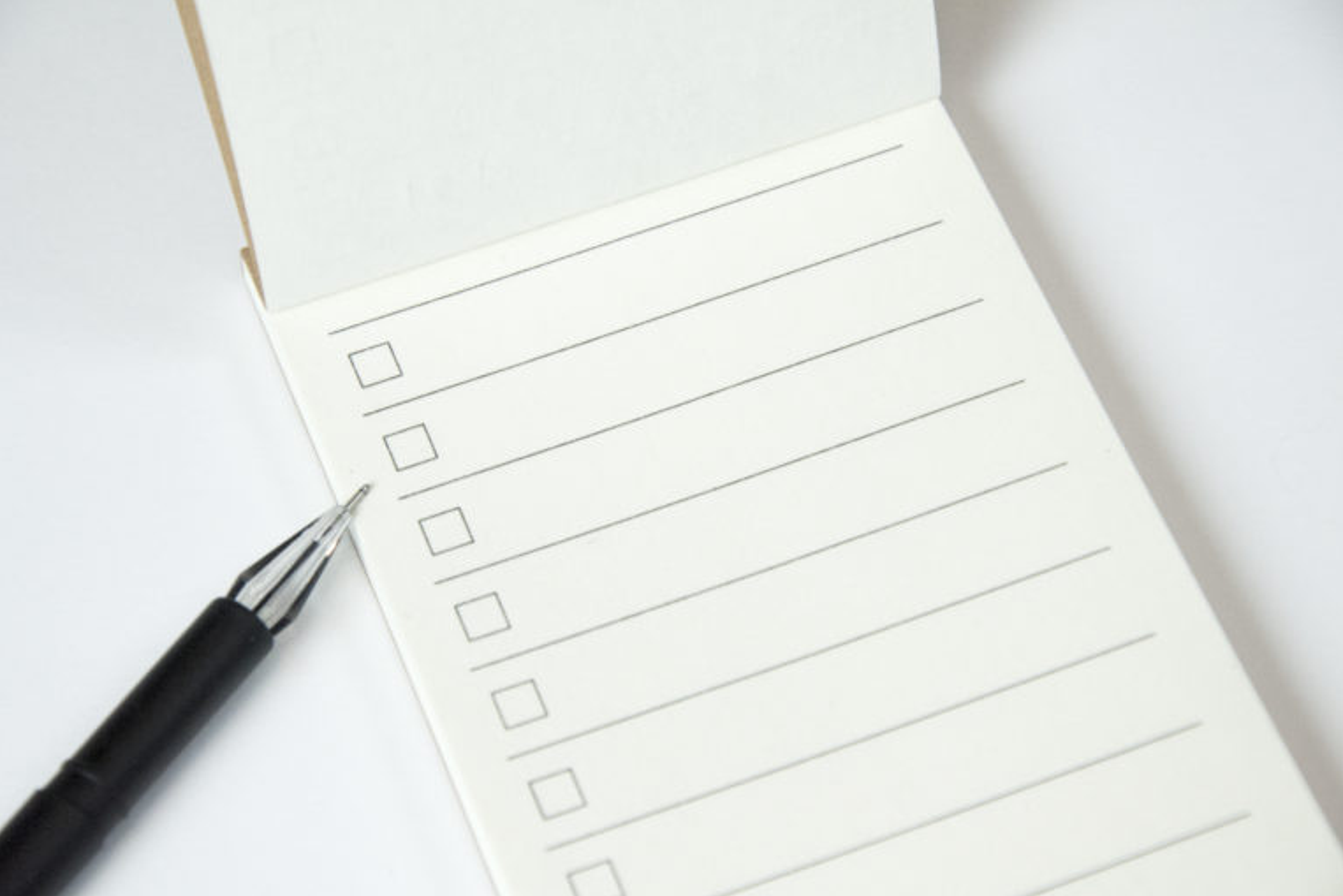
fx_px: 5914
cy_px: 447
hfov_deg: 13.0
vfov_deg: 8.7
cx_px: 674
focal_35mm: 159
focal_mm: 105
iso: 1600
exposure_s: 1/125
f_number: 5.6
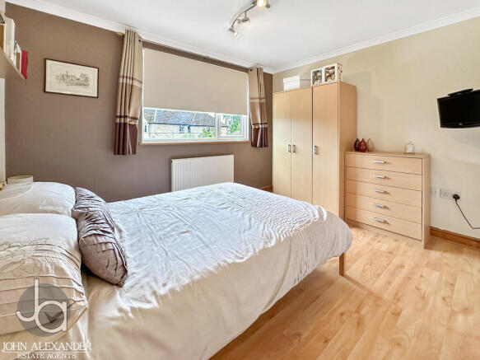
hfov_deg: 102.1
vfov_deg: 85.7
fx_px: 194
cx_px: 240
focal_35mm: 14
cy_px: 180
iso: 160
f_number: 2.2
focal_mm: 2.22
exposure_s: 1/100
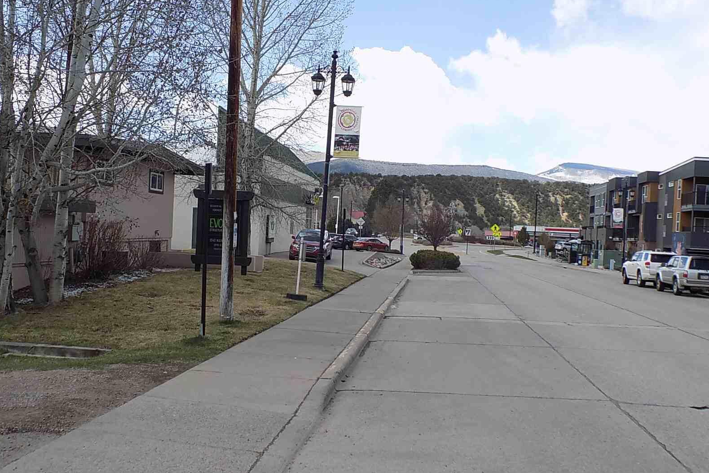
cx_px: 356
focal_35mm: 39
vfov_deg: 34.2
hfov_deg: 49.5
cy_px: 259
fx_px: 768
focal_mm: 6.6
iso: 80
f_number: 3.5
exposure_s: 1/640
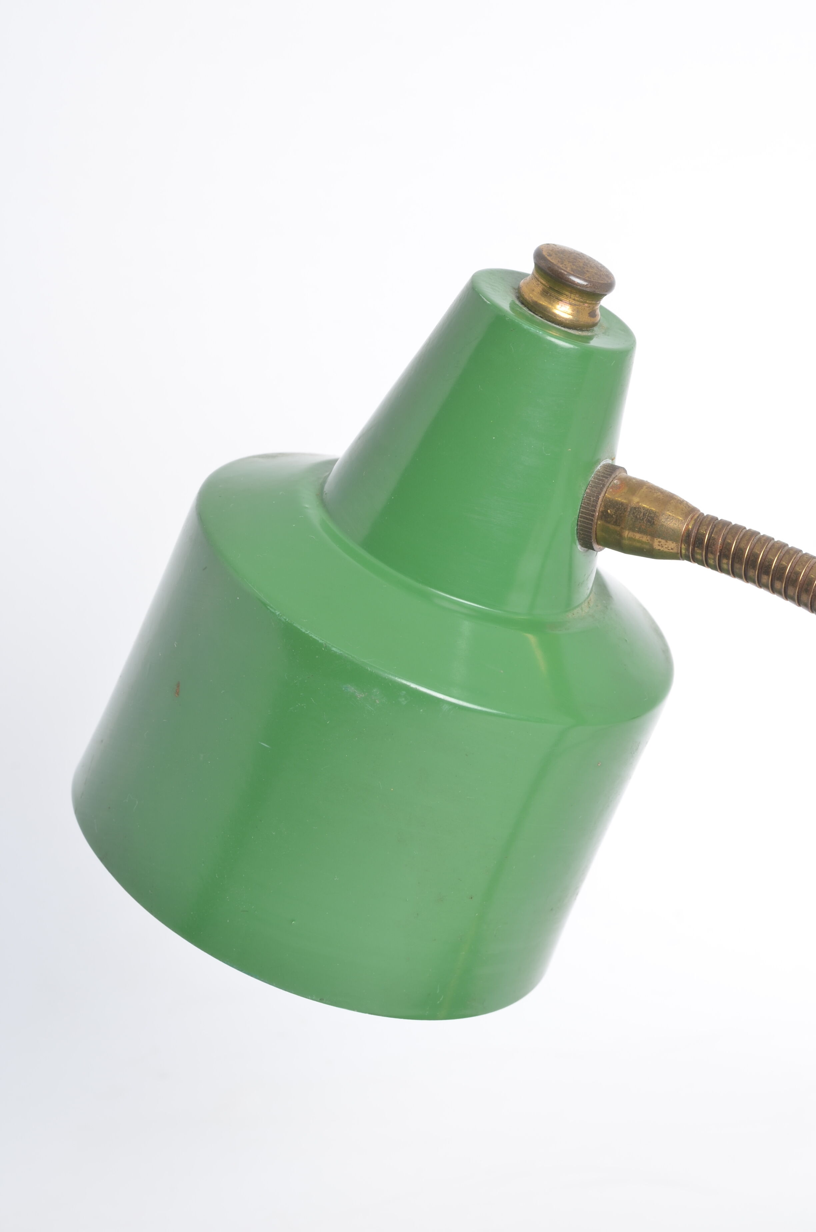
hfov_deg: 18.1
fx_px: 2561
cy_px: 616
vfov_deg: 27.0
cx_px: 408
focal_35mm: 75
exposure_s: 1/125
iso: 100
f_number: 11
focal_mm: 50
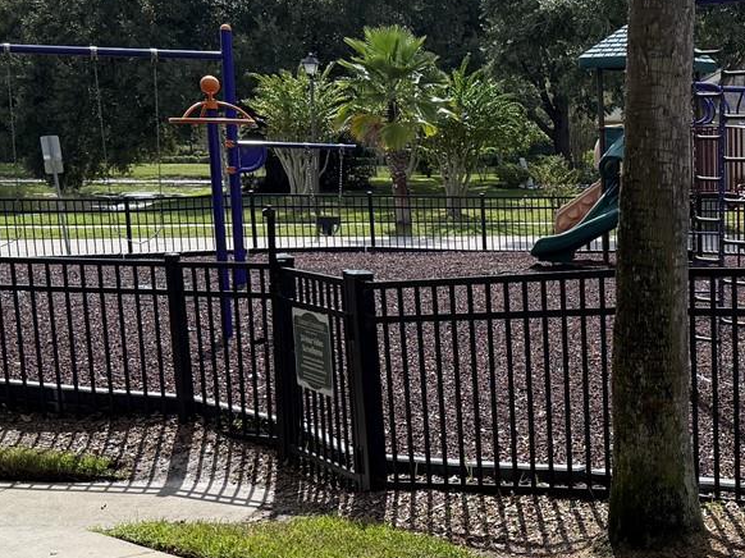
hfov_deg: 27.0
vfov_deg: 22.0
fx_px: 1420
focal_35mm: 66
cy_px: 424
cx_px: 815
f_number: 1.78
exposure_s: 1/4673
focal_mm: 6.76
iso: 100
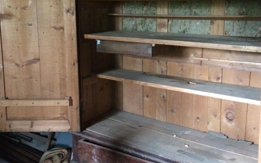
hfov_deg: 47.2
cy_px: 53
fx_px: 299
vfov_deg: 30.3
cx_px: 131
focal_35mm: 42
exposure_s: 1/17
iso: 800
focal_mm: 4.15
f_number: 2.2
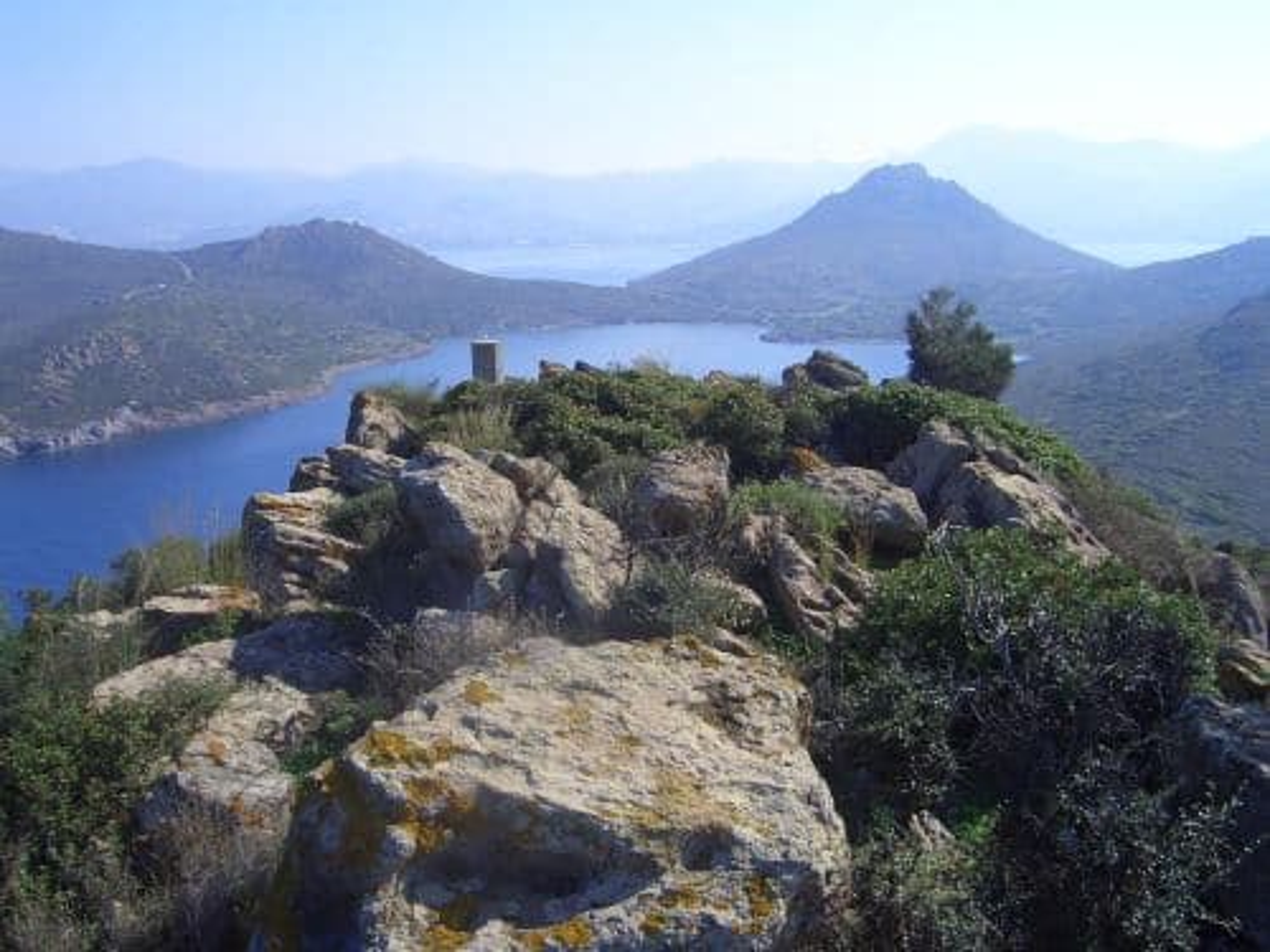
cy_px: 476
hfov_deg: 47.9
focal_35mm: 39
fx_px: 1431
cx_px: 635
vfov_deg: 36.8
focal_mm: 8
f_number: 4.8
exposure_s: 1/400
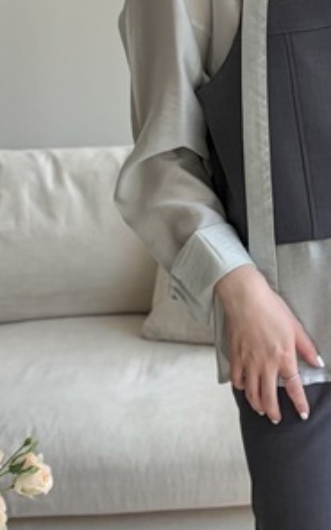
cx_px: 517
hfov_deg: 13.2
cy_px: 346
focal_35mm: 93
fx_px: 1342
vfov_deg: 22.2
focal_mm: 5.96
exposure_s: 1/419
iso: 50
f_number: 1.6
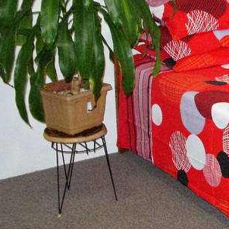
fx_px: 606
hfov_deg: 20.3
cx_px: 261
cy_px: 99
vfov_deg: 21.4
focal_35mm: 81
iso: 160
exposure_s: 1/40
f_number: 2.6
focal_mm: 5.8
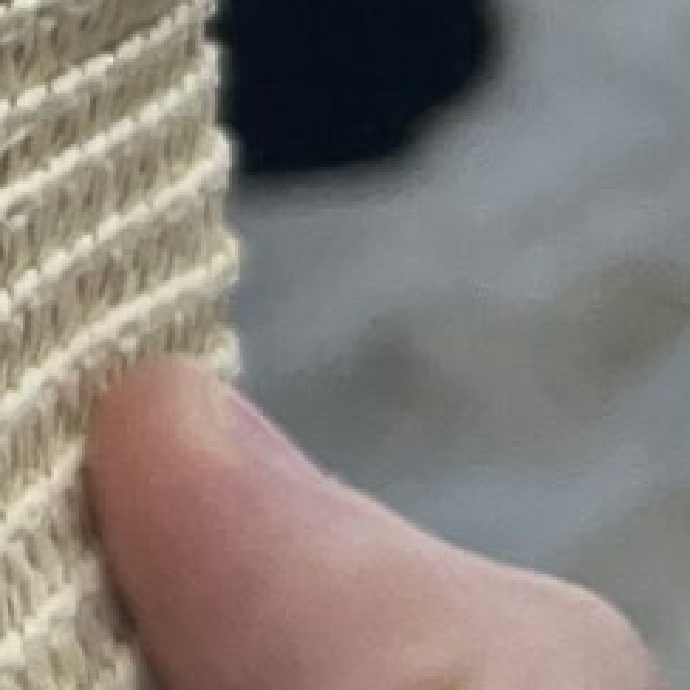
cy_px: -286
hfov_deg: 6.5
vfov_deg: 7.2
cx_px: -1456
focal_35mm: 241
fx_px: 5435
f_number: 1.6
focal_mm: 5.1
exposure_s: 1/100
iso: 50
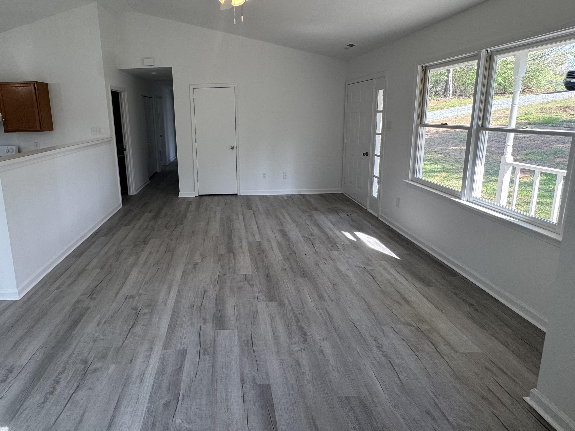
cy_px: 167
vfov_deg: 70.7
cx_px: 224
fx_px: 299
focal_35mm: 18
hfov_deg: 86.4
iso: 100
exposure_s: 1/120
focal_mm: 2.22
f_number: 2.2
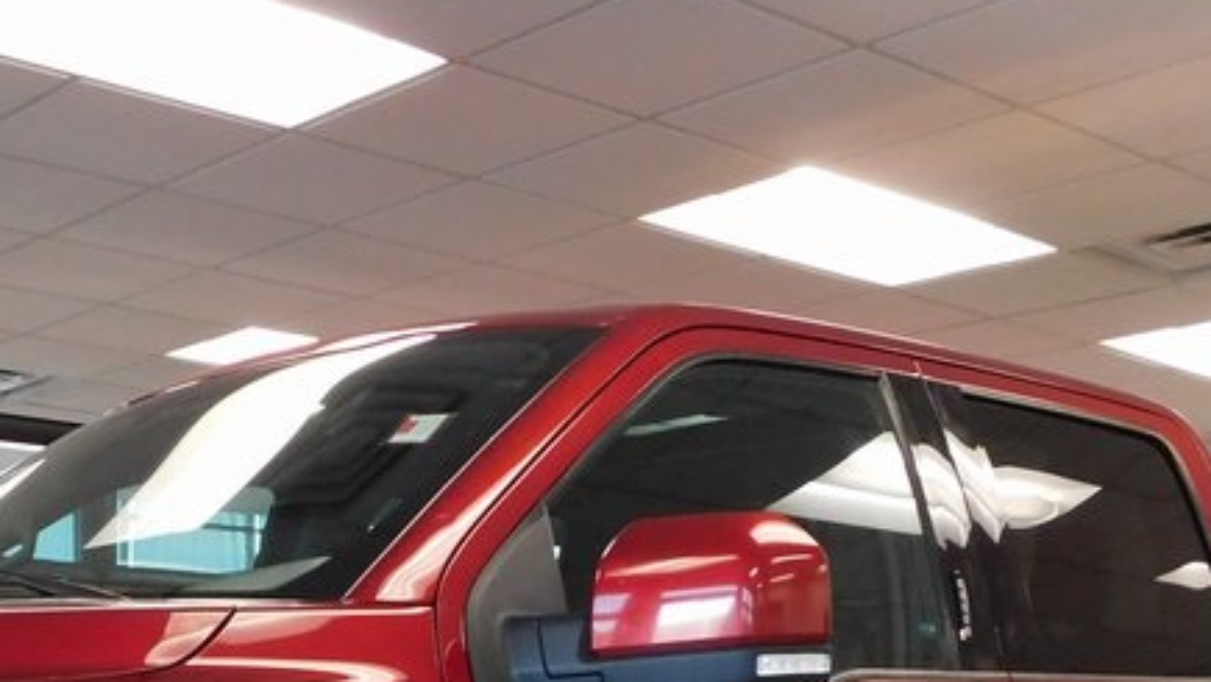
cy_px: 988
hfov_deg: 34.2
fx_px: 1895
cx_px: 214
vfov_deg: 18.4
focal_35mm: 59
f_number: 3
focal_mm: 4
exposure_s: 1/30
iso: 400
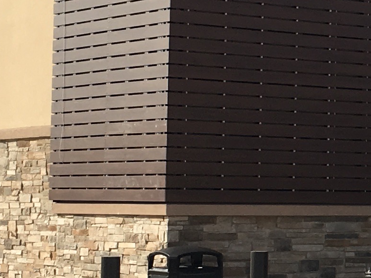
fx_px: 1608
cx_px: 649
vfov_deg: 9.9
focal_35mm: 150
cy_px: 127
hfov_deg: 12.2
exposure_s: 1/1374
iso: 25
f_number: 2.2
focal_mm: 4.15
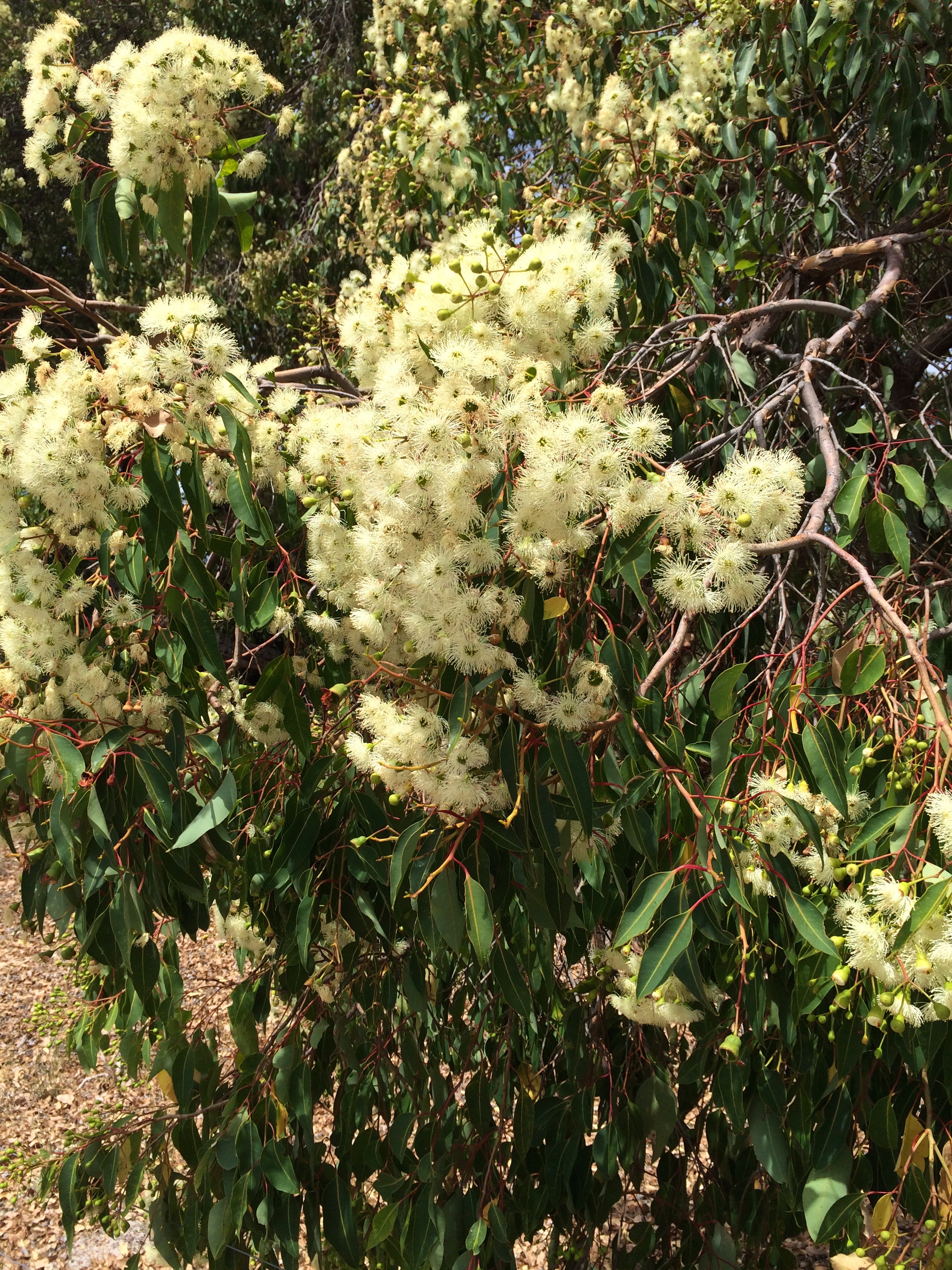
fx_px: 1063
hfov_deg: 48.2
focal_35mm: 29
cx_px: 476
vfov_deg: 61.7
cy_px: 635
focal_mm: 4.15
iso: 32
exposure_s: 1/2160
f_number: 2.2
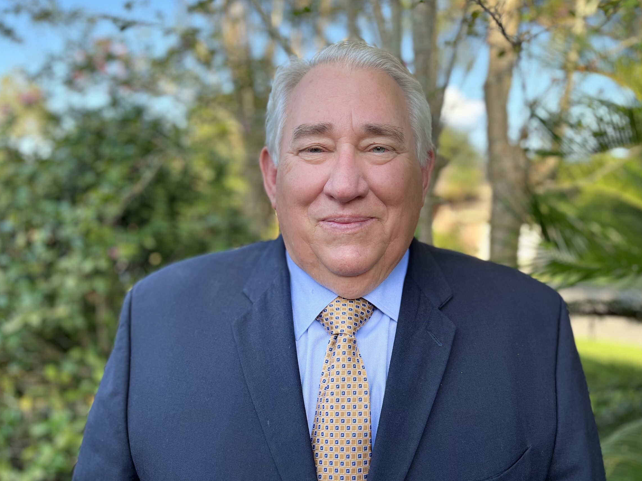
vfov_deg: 48.2
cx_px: 355
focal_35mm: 29
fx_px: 538
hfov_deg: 61.5
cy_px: 226
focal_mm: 5.1
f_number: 1.6
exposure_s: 1/483
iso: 50
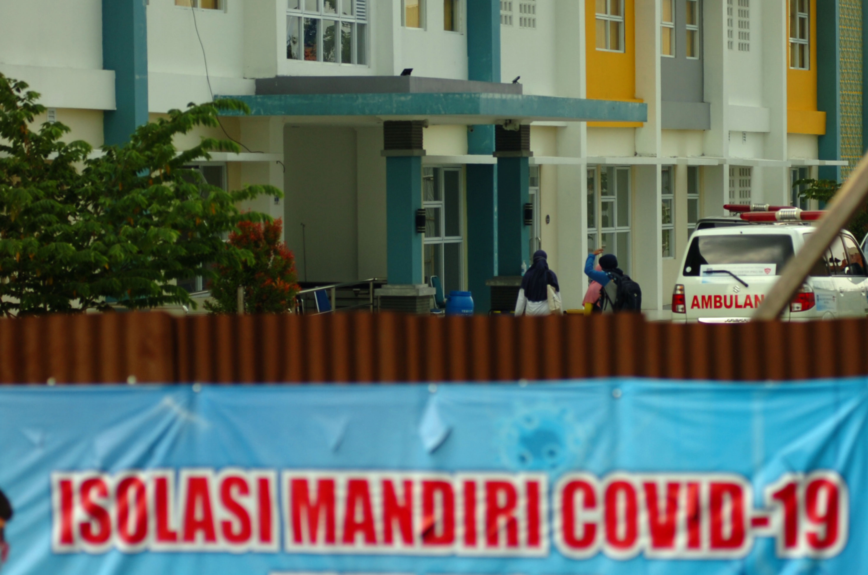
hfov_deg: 13.7
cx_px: 434
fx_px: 3609
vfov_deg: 9.1
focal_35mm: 150
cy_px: 288
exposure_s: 1/640
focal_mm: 100
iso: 200
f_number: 3.2
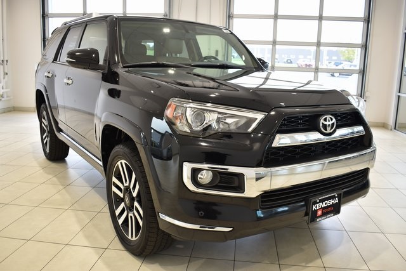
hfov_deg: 59.5
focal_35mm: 32
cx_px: 203
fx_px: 355
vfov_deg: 41.7
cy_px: 136
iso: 180
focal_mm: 21
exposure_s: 1/30
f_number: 3.8
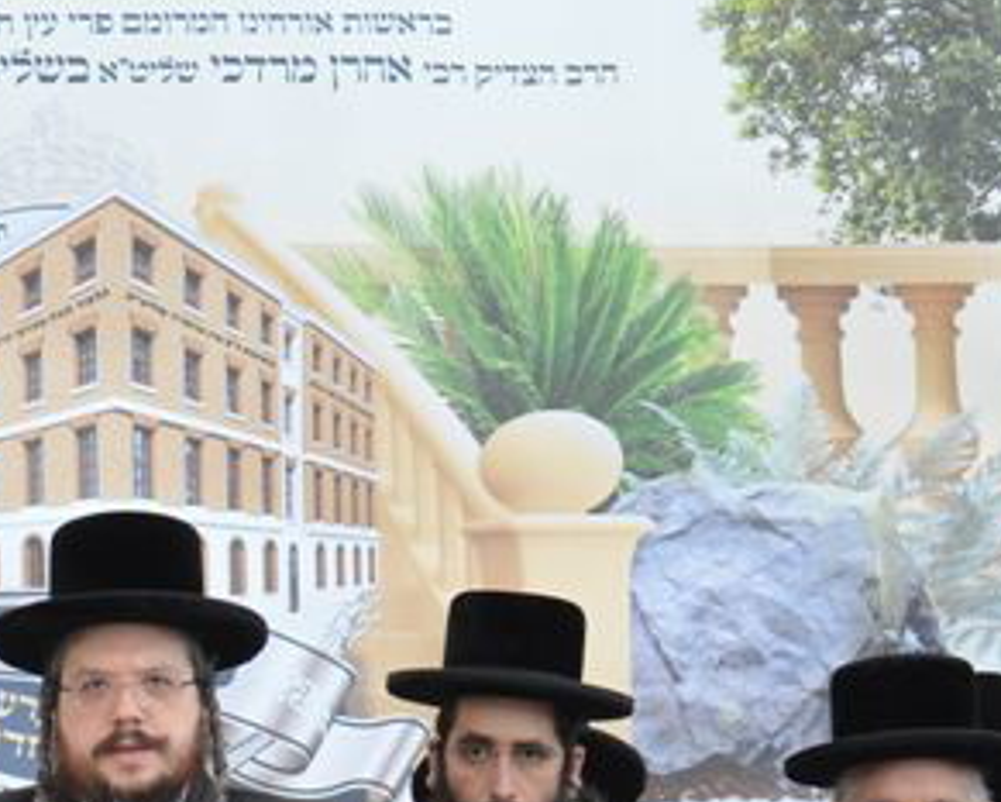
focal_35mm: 322
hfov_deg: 6.0
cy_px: 699
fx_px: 9532
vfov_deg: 4.8
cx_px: 169
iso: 1250
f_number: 7.1
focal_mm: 65
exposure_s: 1/200
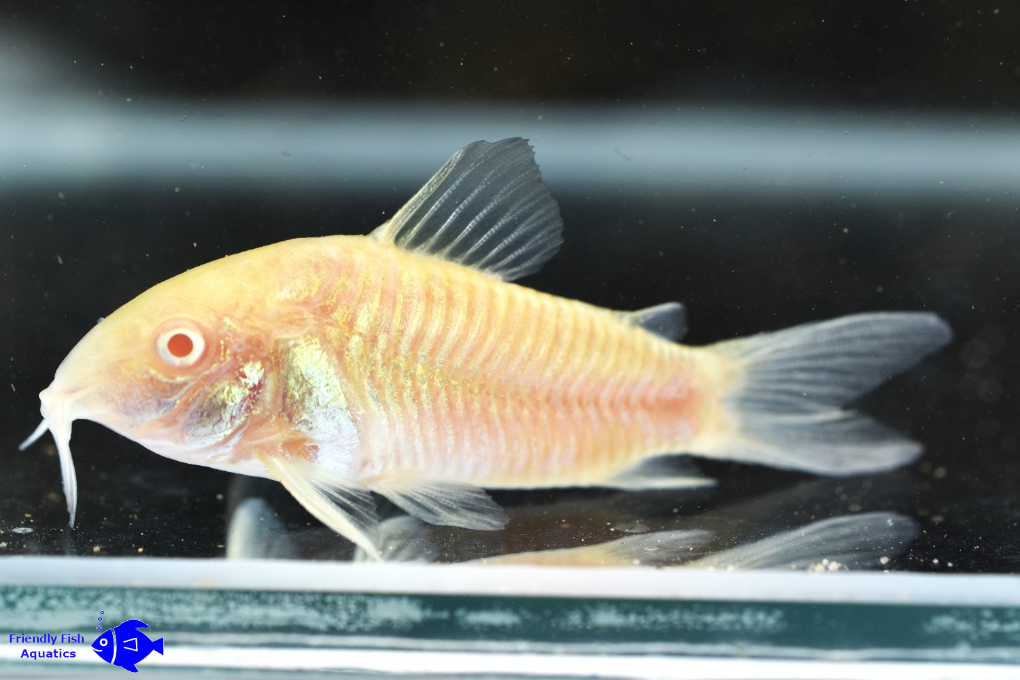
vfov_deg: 22.6
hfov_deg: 33.4
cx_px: 510
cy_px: 340
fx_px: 1700
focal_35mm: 60
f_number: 8
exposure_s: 1/400
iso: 200
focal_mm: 40
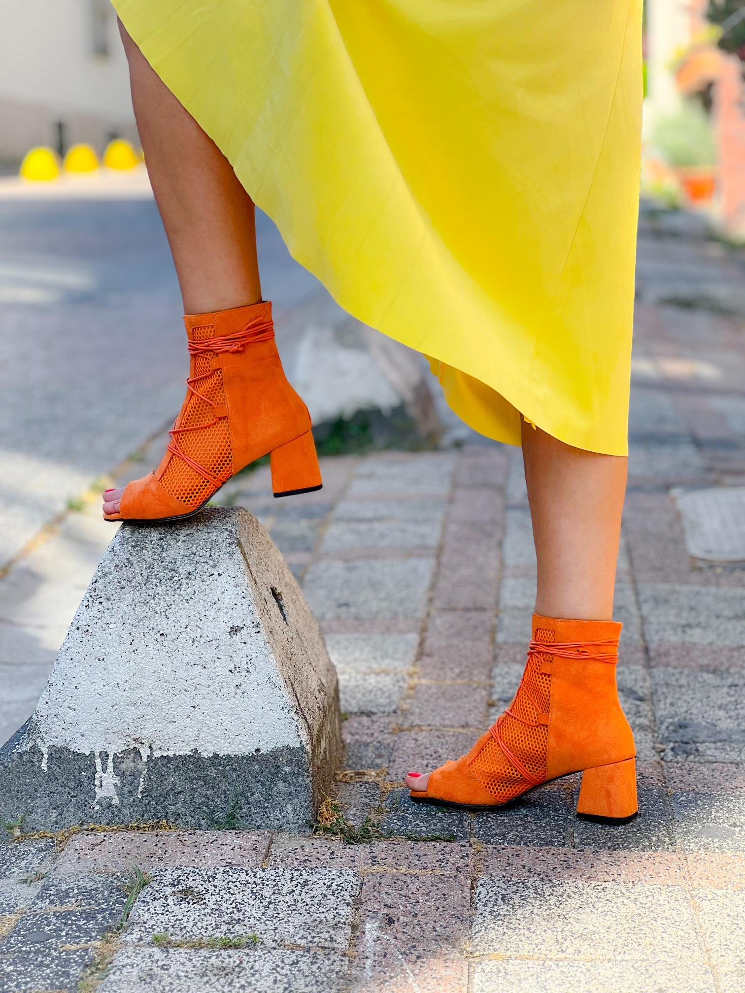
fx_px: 2210
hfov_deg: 19.1
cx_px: 372
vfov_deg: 25.3
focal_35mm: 77
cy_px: 496
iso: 25
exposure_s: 1/230
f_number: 2.8
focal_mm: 9
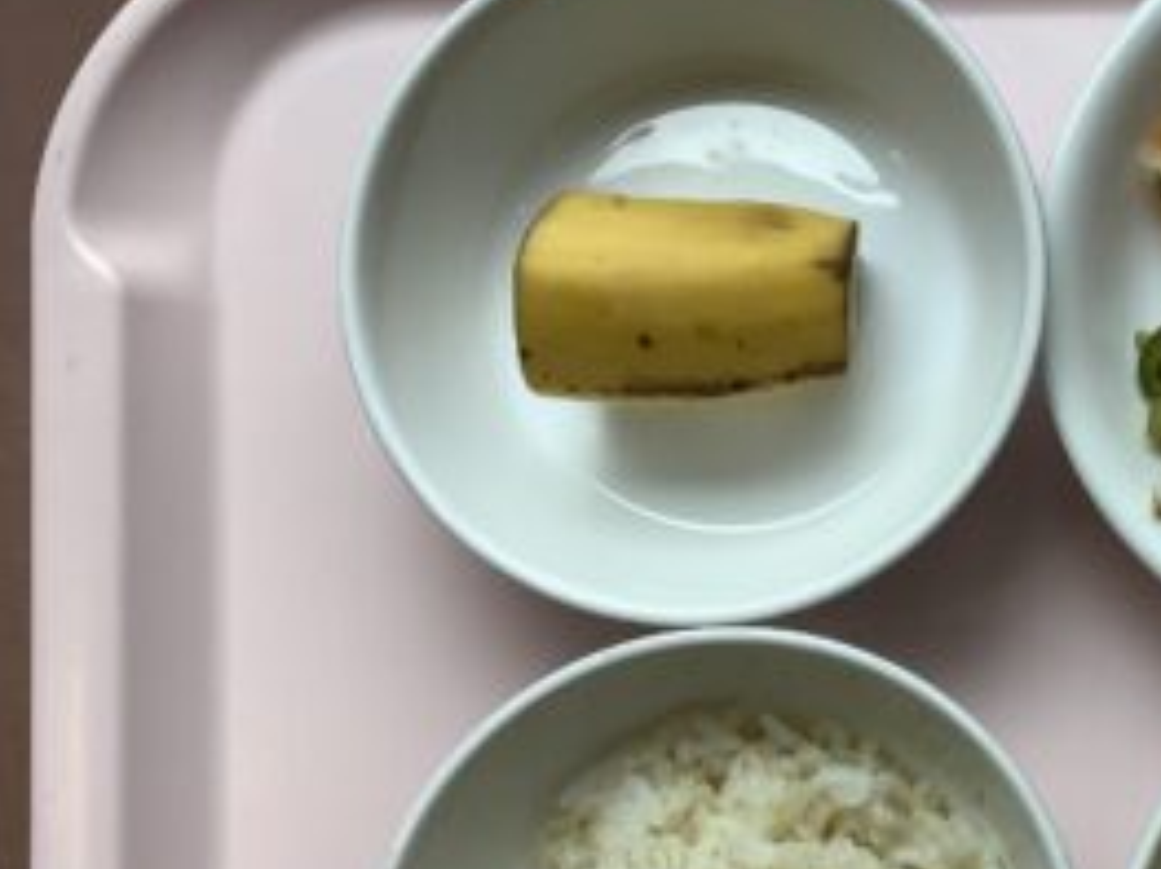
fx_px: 1978
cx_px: 1099
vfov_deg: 24.6
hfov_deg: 30.9
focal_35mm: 59
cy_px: 624
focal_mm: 3.3
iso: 40
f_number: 2.4
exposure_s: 1/120
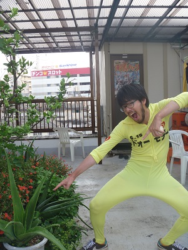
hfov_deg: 40.7
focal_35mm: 35
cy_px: 125
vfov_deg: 52.6
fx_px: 253
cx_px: 94
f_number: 3.5
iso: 80
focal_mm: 6.3
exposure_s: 1/100
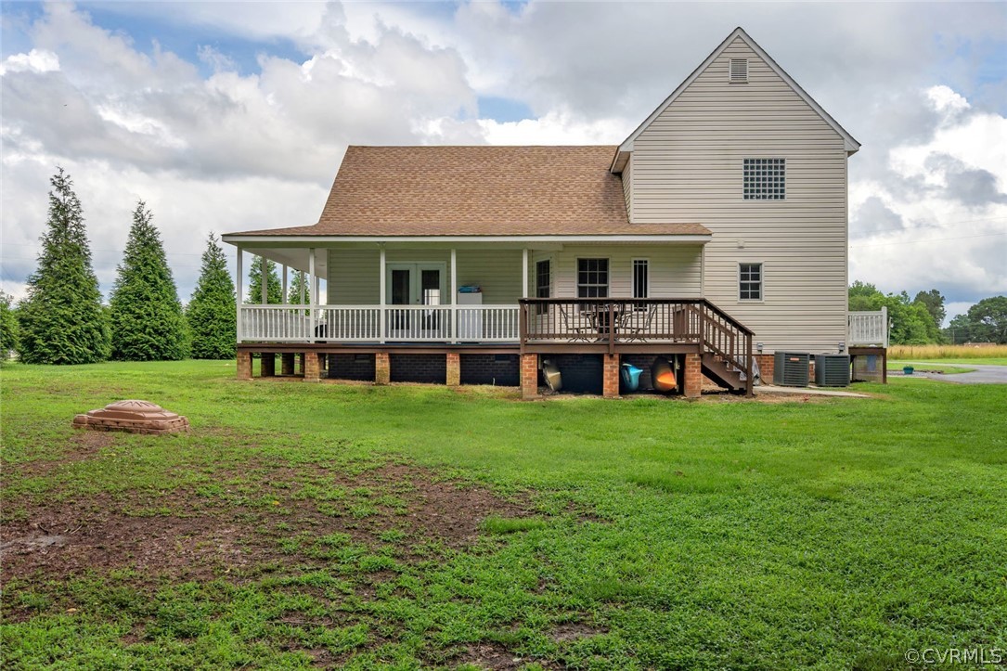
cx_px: 504
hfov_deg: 58.7
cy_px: 336
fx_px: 895
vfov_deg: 41.1
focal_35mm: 32
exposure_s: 1/320
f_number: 8
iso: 100
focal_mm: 32
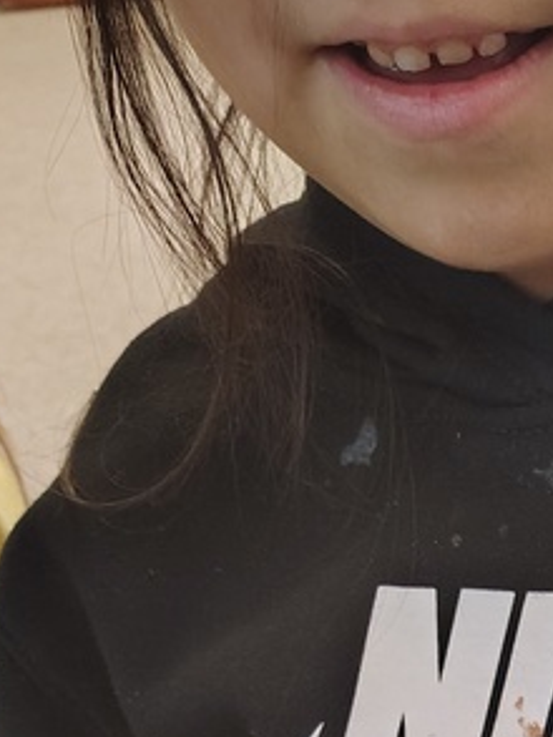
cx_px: 853
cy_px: 1233
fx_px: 1788
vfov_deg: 19.1
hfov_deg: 16.0
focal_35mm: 84
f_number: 1.8
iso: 1338
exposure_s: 1/40
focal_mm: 5.56
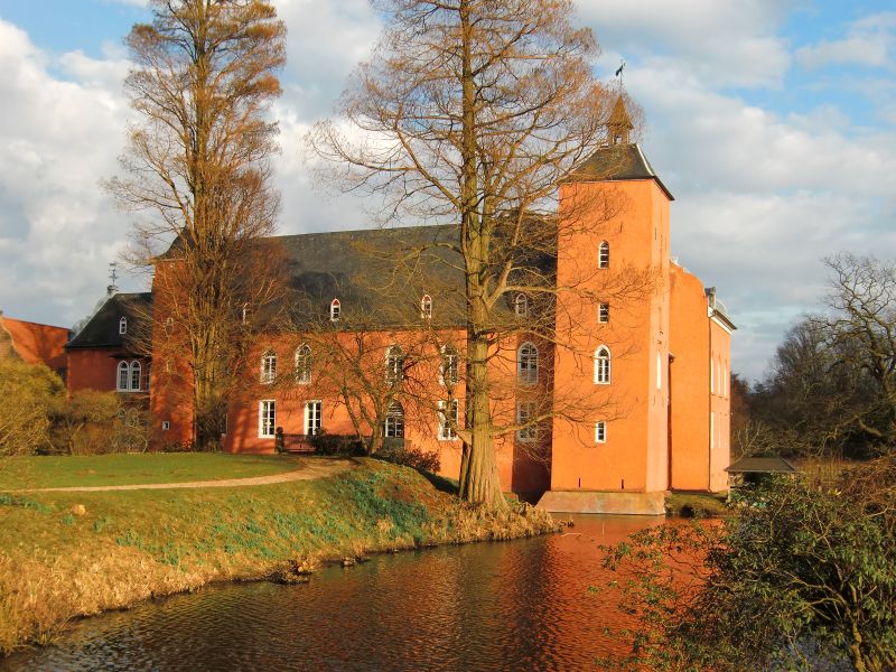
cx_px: 448
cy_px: 336
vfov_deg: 36.0
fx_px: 1035
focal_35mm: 40
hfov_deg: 46.8
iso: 64
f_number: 3.8
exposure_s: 1/500
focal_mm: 7.1
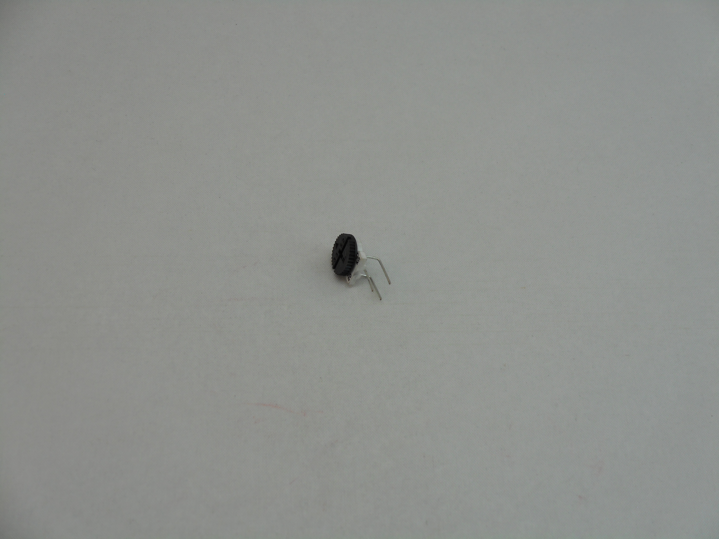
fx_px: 1849
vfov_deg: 16.6
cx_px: 360
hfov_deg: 22.0
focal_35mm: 89
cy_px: 270
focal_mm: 15.9
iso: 100
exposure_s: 1/60
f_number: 5.6
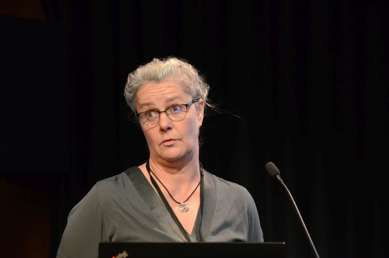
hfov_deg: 14.0
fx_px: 1585
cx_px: 194
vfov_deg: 9.3
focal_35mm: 147
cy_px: 129
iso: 3200
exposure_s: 1/50
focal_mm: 98
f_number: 5.6
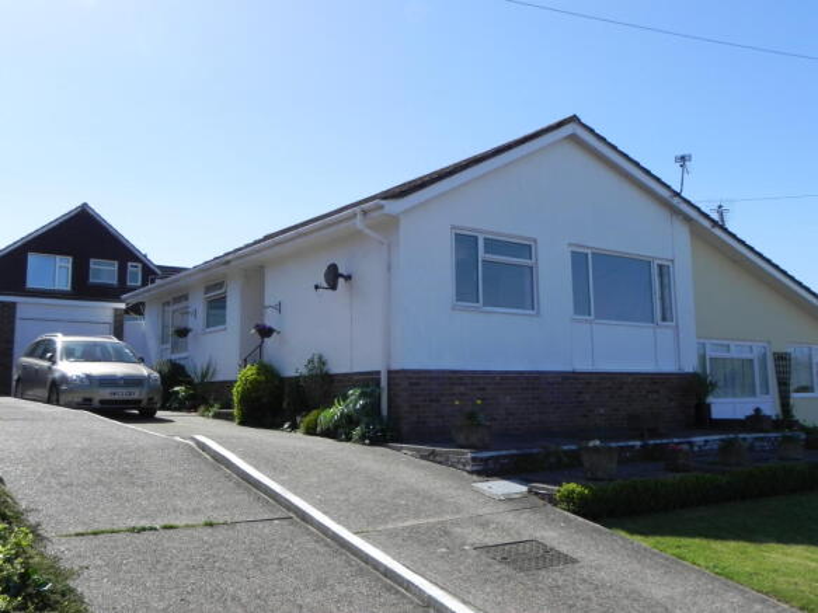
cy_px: 306
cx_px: 409
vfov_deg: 42.9
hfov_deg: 55.4
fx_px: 780
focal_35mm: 33
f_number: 7.1
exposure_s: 1/327
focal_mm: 5.9
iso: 160
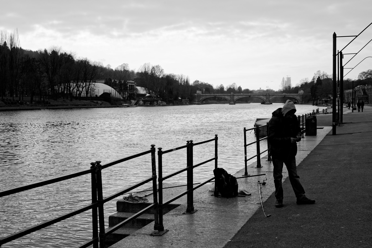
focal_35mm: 50
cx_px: 186
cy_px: 124
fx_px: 517
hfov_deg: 39.6
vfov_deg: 27.0
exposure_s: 1/160
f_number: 11
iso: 100
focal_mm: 50
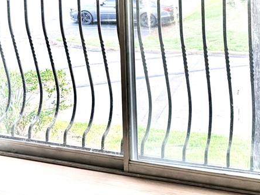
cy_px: -54
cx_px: -50
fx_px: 646
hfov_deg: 21.2
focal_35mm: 86
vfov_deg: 16.3
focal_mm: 6.76
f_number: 1.78
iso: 100
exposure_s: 1/120
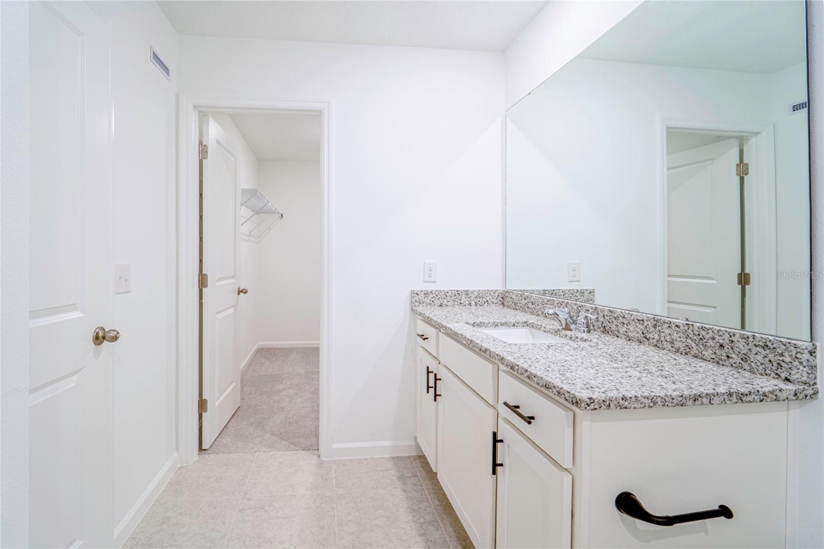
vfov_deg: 81.2
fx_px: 320
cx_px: 412
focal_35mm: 14
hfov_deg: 104.3
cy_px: 274
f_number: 22
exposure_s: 1/50
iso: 400
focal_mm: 14
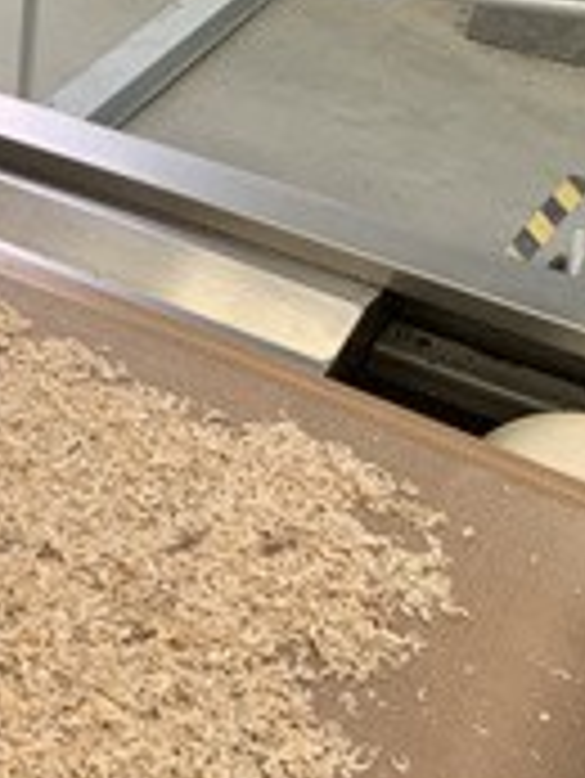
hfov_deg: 22.1
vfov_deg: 32.1
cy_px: 441
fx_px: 1350
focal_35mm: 60
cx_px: -162
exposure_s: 1/91
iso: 100
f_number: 1.8
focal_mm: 4.25
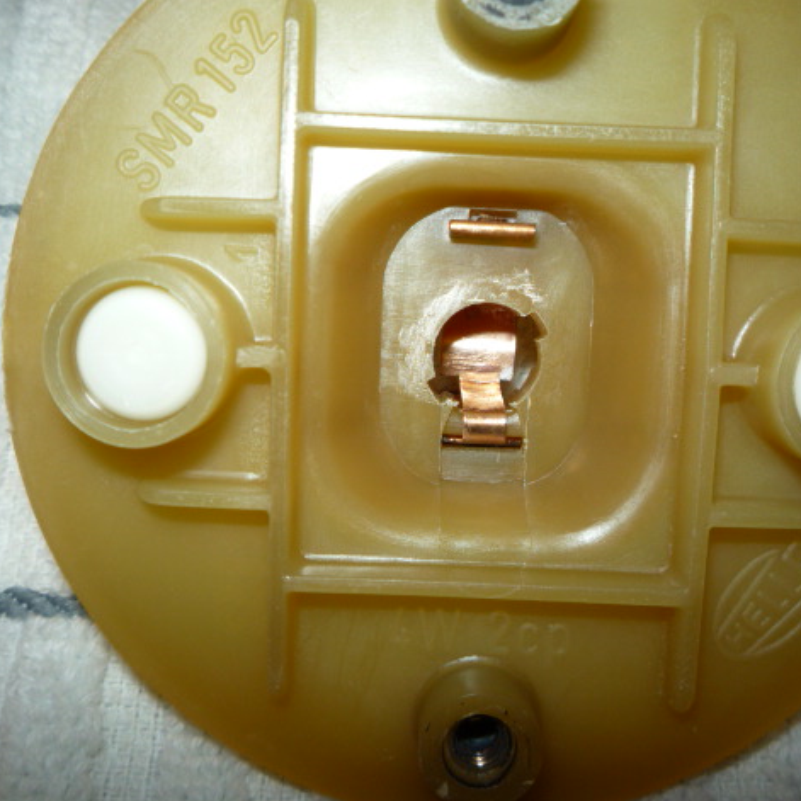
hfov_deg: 46.0
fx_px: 942
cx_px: 430
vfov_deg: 46.0
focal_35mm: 36
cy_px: 395
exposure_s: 1/30
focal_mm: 5.2
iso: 100
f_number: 4
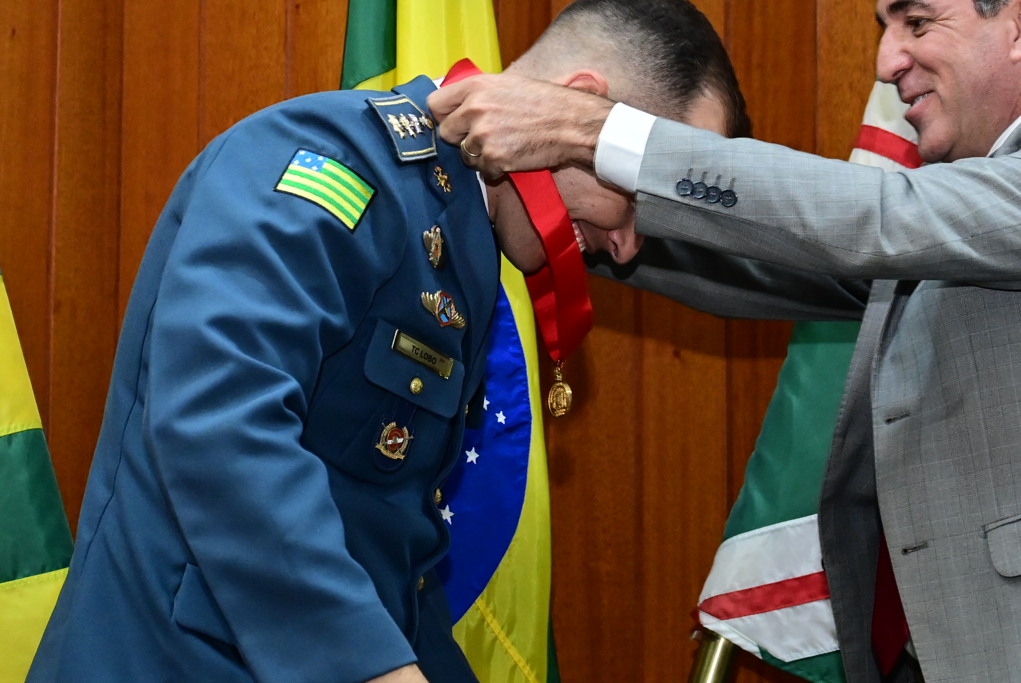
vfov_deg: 12.4
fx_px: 3151
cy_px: 261
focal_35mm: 111
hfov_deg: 18.4
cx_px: 604
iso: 4000
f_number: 4.5
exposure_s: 1/125
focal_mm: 53
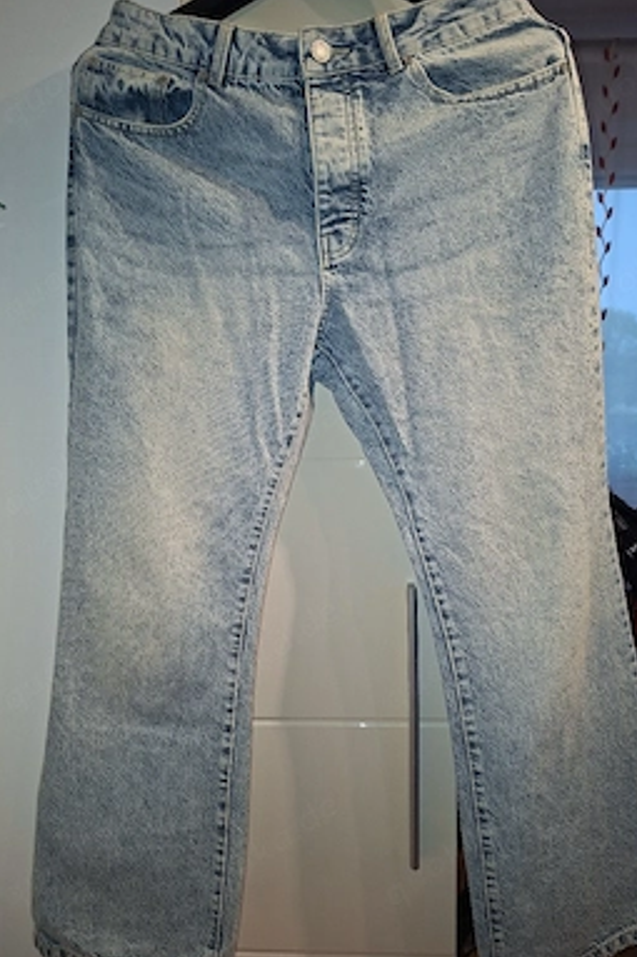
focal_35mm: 25
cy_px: 487
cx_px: 320
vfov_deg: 71.5
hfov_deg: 51.2
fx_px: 664
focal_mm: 5.54
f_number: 1.8
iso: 200
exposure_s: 1/100
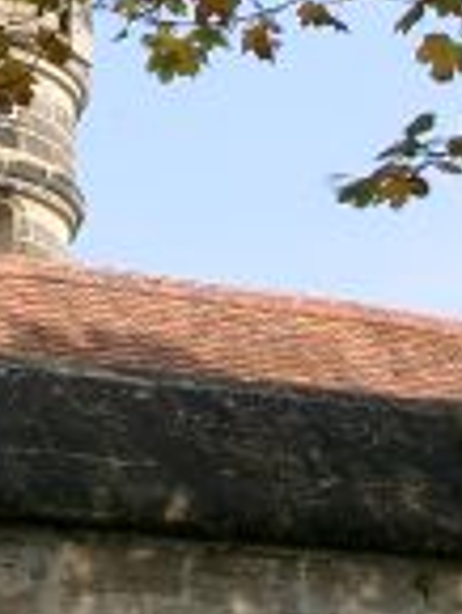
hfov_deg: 10.3
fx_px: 2505
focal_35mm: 141
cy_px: -148
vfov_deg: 13.5
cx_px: -174
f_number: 4
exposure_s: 1/385
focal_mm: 7.13
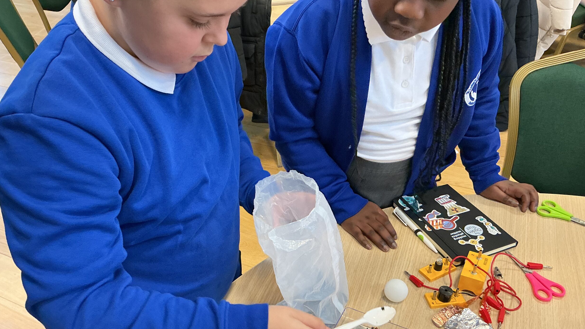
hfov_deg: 59.5
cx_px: 285
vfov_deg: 35.3
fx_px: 512
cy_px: 219
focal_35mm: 33
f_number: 1.8
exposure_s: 1/50
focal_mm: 3
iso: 160
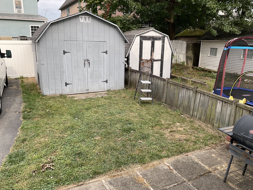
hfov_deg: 61.7
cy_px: 95
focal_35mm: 29
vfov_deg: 48.2
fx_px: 212
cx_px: 126
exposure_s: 1/307
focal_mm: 3
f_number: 1.8
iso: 16
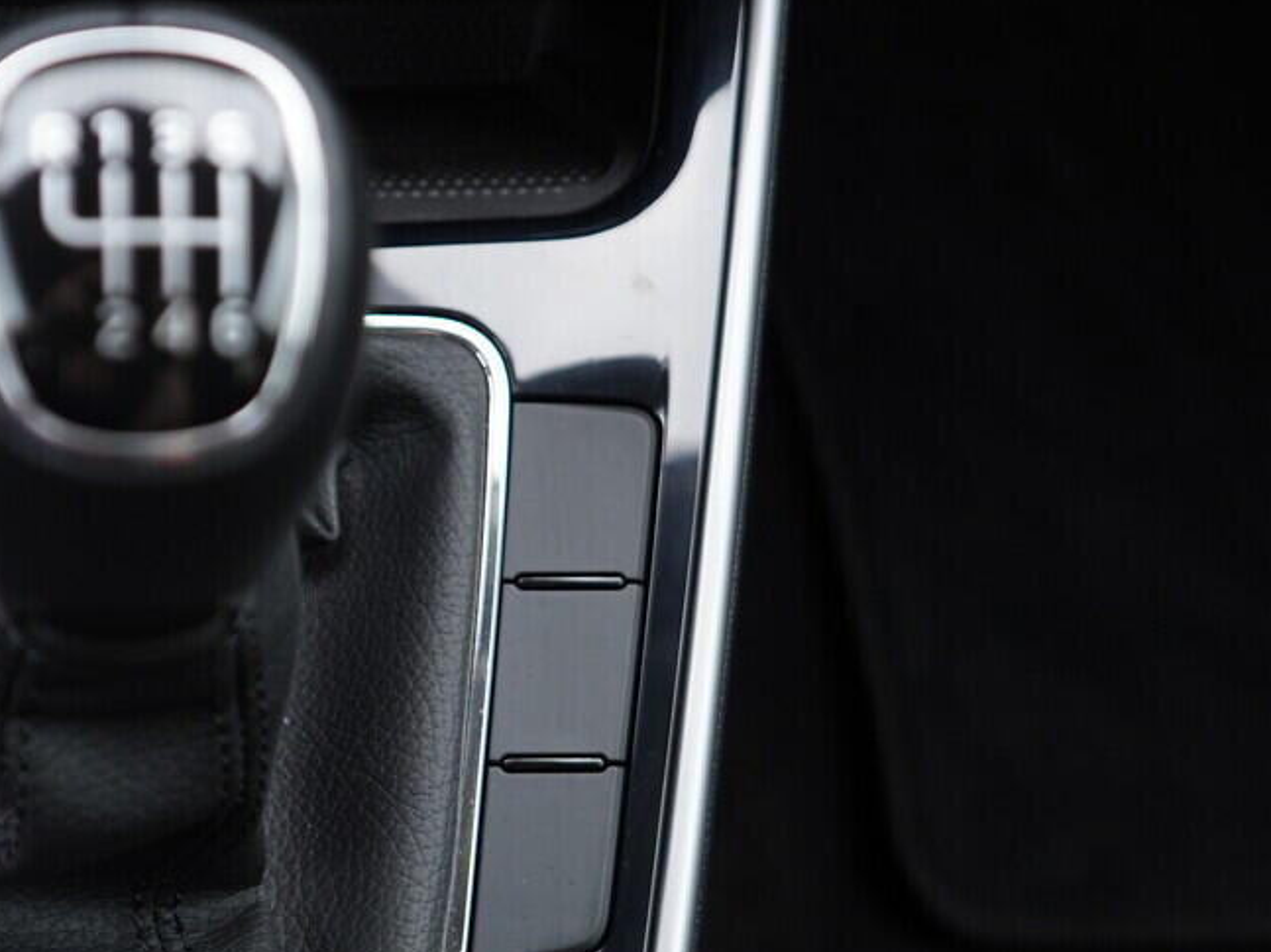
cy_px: 775
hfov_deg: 24.7
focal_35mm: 77
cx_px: 177
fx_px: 2827
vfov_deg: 18.9
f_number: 2.8
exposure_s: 1/40
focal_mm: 24
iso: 250
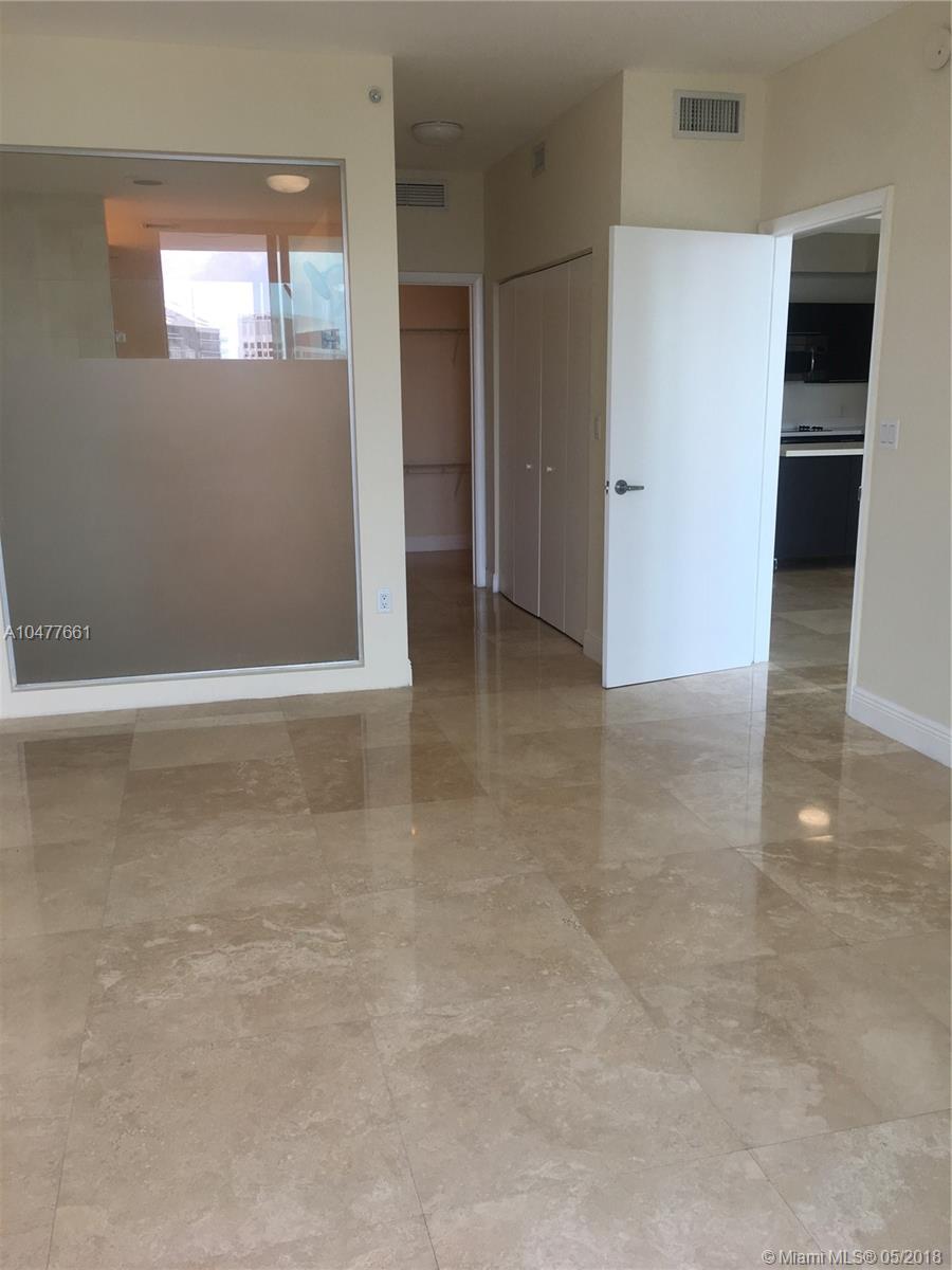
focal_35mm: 29
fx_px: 1063
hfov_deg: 48.2
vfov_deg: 61.7
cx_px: 476
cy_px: 635
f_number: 2.2
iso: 32
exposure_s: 1/120
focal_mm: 4.15
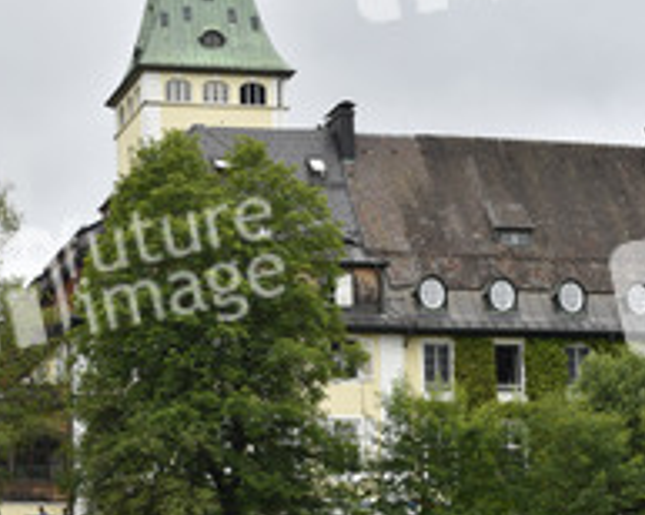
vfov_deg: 11.3
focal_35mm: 136
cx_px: 211
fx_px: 2594
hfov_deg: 14.2
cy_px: 445
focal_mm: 70
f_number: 9
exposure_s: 1/250
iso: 200
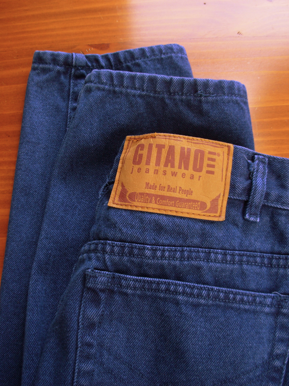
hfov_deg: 37.7
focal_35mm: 38
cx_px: 144
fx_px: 423
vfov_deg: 49.0
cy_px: 193
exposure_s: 1/21.4
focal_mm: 6.3
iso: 50
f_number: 2.9
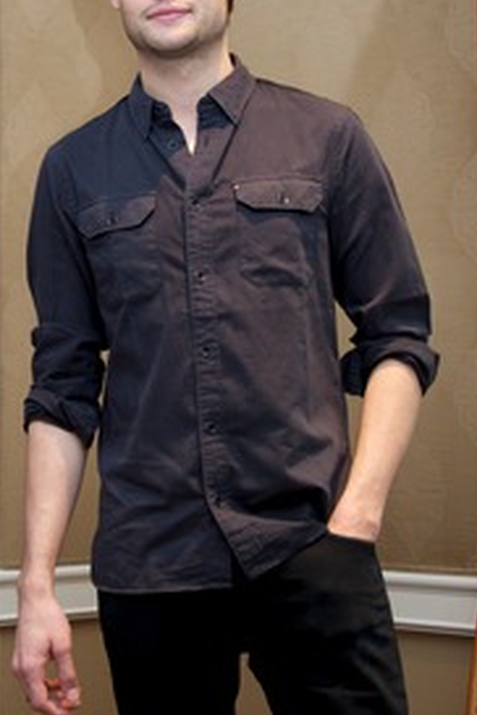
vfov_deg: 22.4
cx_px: 174
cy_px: 322
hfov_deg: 15.0
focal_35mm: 91
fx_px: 1808
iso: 800
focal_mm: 62
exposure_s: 1/60
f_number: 5
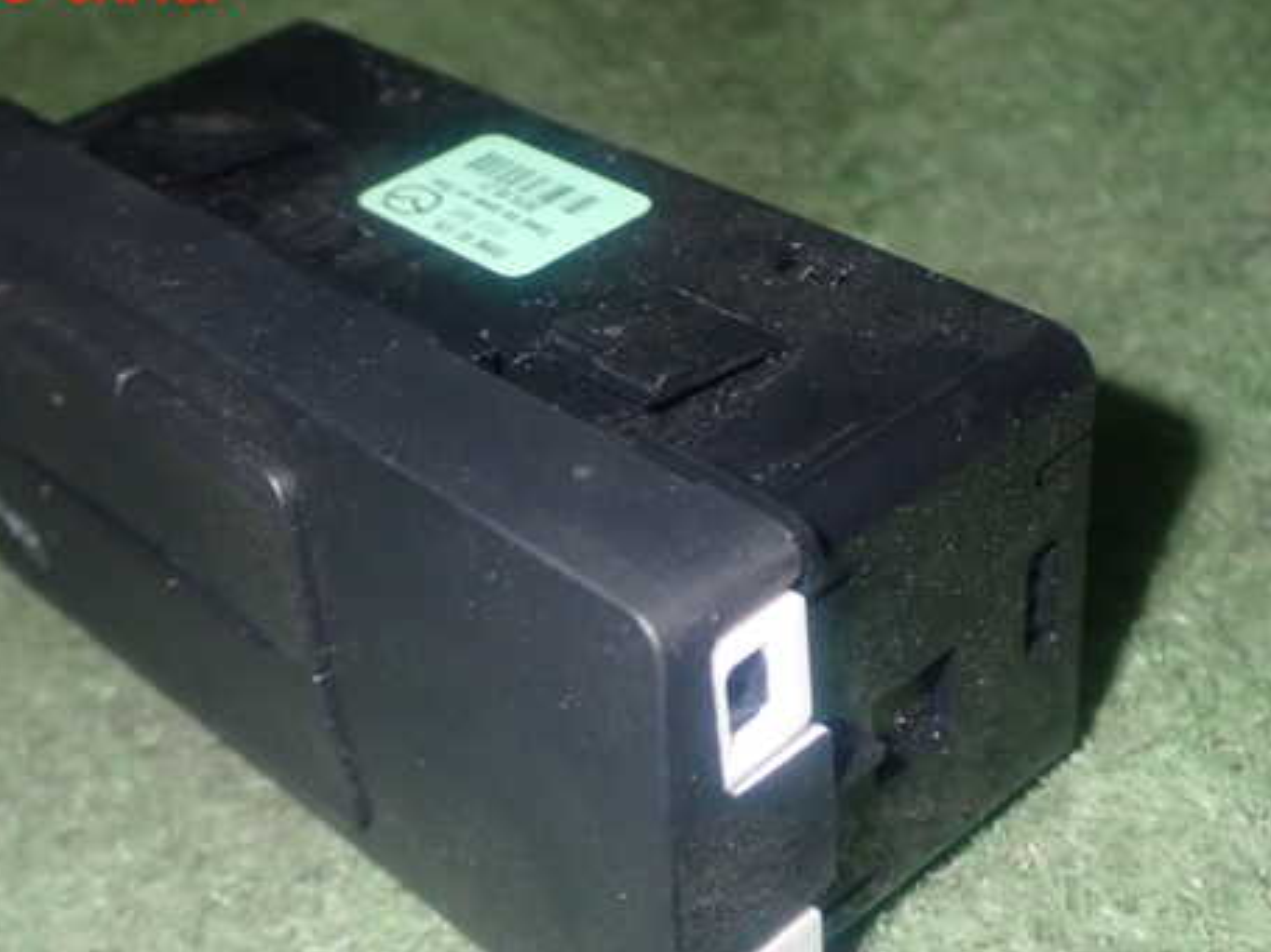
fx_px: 2129
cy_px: 578
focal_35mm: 58
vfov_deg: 25.2
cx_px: 548
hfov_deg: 33.2
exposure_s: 1/40
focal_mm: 7.84
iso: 800
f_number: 9
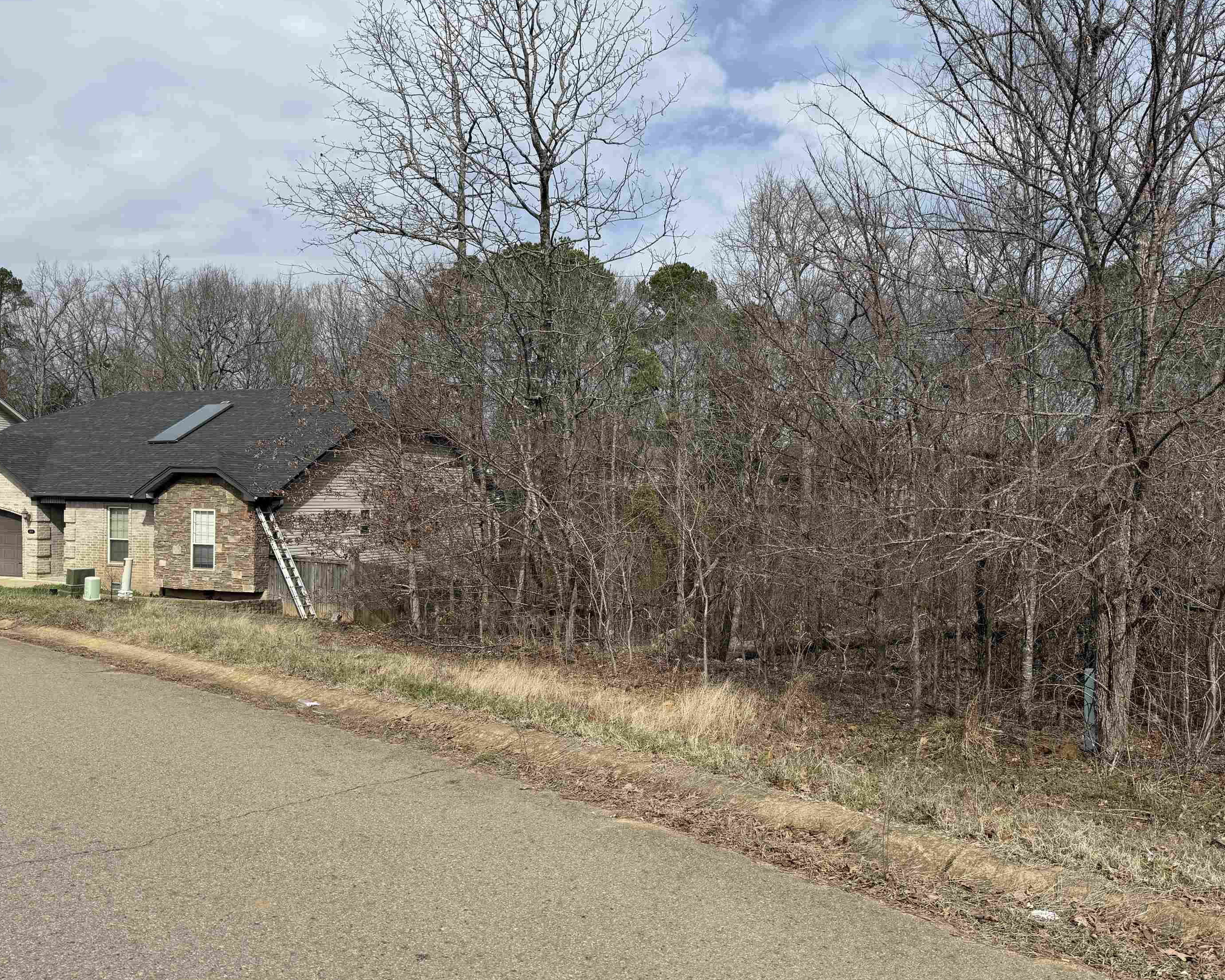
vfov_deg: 54.9
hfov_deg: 65.9
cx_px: 659
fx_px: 943
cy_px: 504
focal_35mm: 26
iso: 80
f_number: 1.78
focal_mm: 6.76
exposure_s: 1/5714
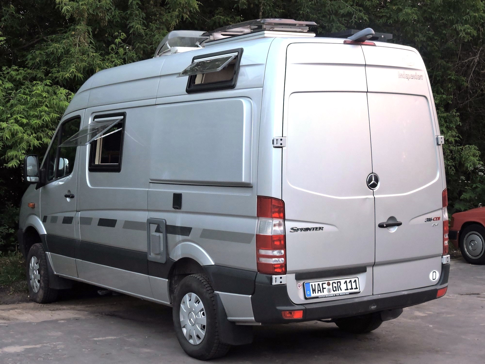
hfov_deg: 32.2
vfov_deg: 24.4
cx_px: 242
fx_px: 841
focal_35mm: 60
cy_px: 182
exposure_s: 1/30
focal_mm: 10.7
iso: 280
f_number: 4.2
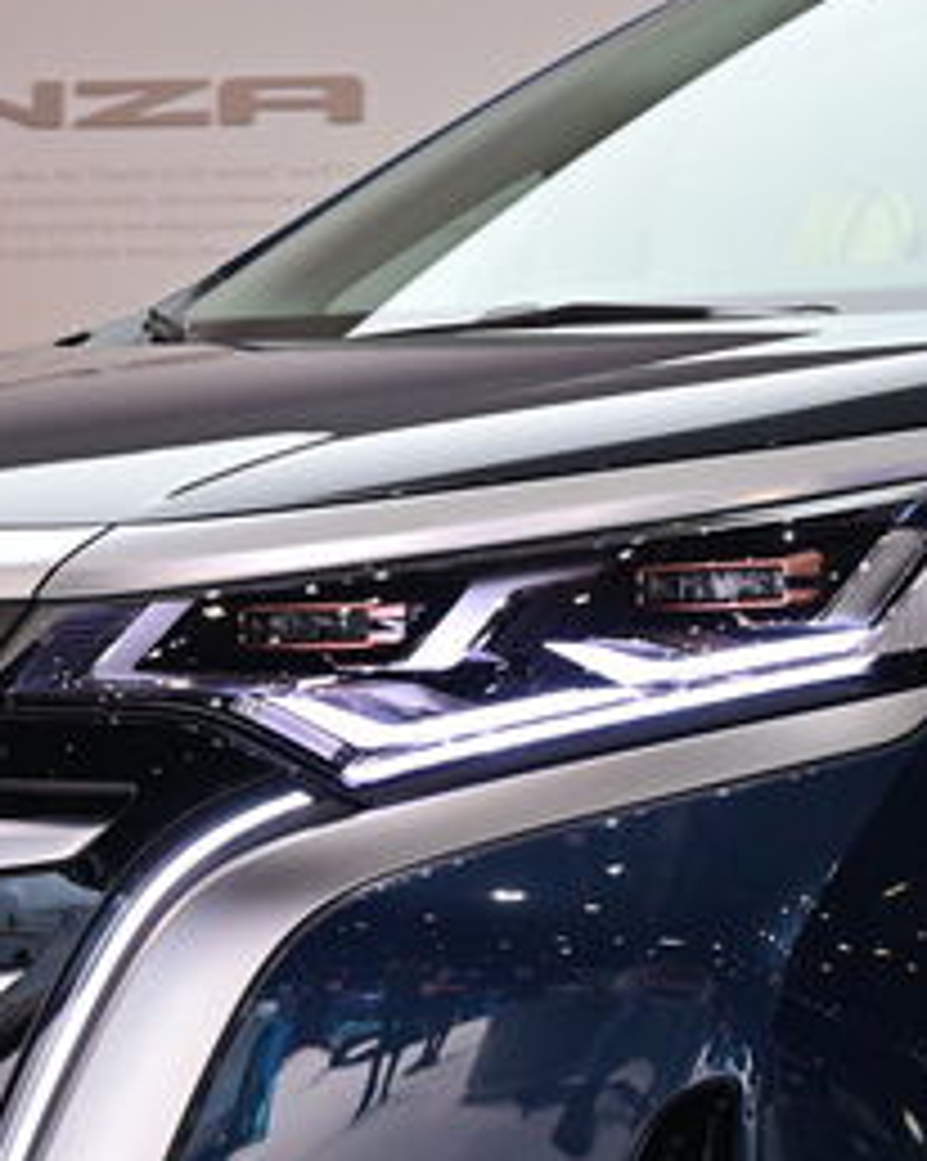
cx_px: 32
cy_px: 718
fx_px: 3624
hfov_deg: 14.4
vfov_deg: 18.2
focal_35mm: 106
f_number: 6.3
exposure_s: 1/125
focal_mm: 31.5
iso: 800
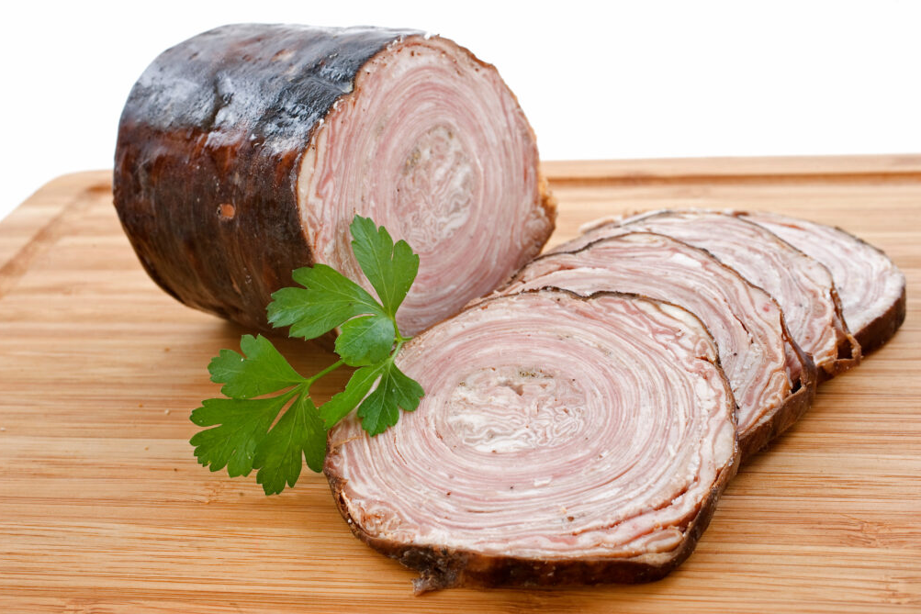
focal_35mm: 51
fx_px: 1305
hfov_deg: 38.9
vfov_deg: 26.5
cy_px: 310
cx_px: 466
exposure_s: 1/125
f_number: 14
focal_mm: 50
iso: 400
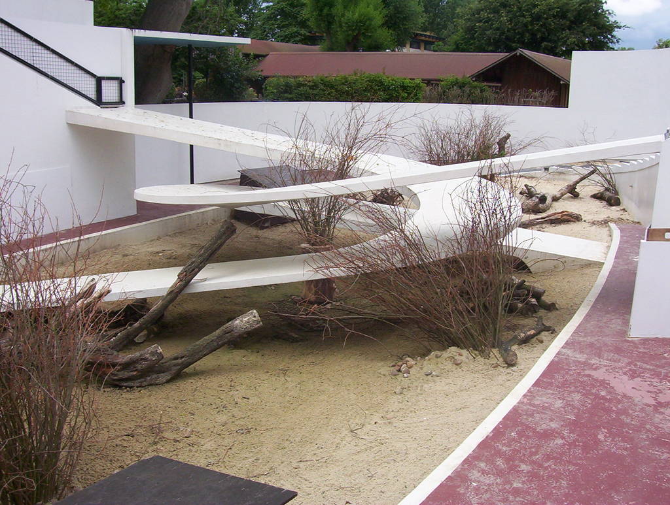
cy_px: 252
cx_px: 335
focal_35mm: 43
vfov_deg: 33.7
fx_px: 834
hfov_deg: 43.8
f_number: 5.17
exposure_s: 1/370
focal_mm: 5.77
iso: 100
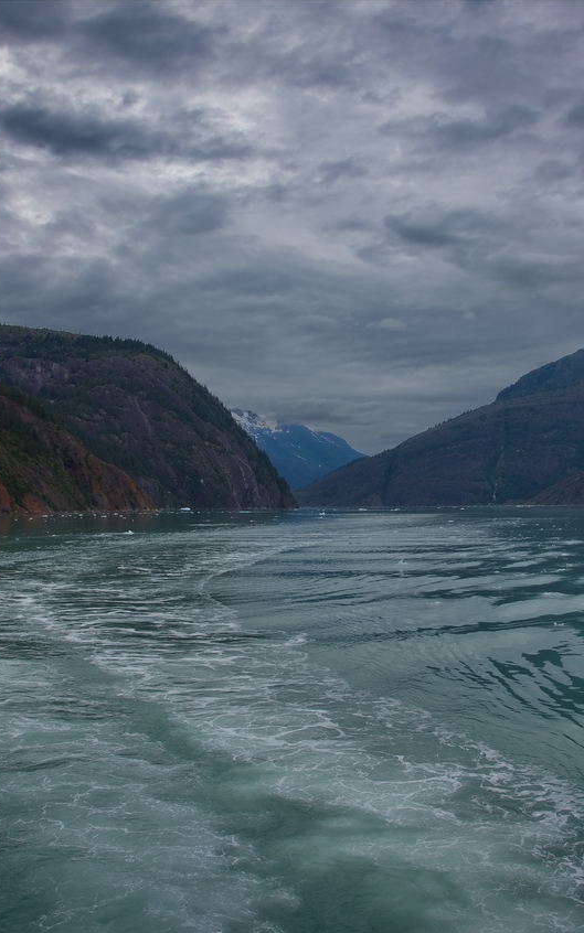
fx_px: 942
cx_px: 354
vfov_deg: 52.7
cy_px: 470
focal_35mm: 37
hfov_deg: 34.3
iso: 100
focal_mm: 24
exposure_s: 1/250
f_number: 9
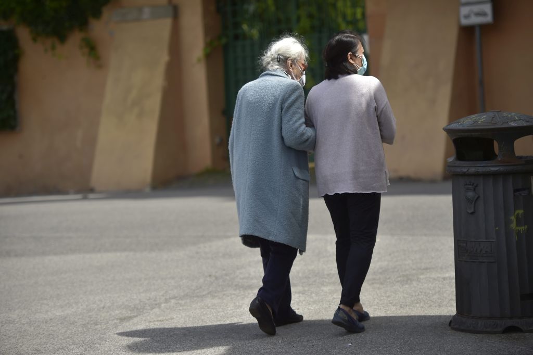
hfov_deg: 16.4
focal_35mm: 125
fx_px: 1850
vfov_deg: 11.0
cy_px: 178
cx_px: 266
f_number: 18
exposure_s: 1/5000
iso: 400
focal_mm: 125
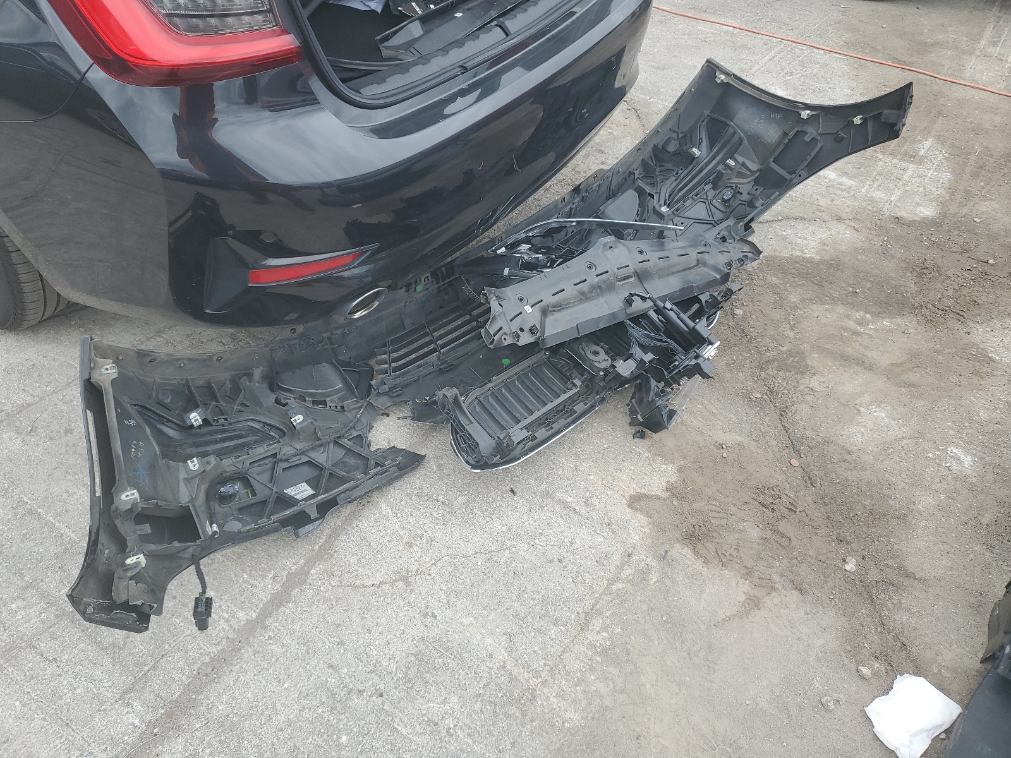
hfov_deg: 67.3
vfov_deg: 53.1
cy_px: 379
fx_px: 759
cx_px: 506
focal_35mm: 26
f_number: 1.5
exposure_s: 1/714
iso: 50
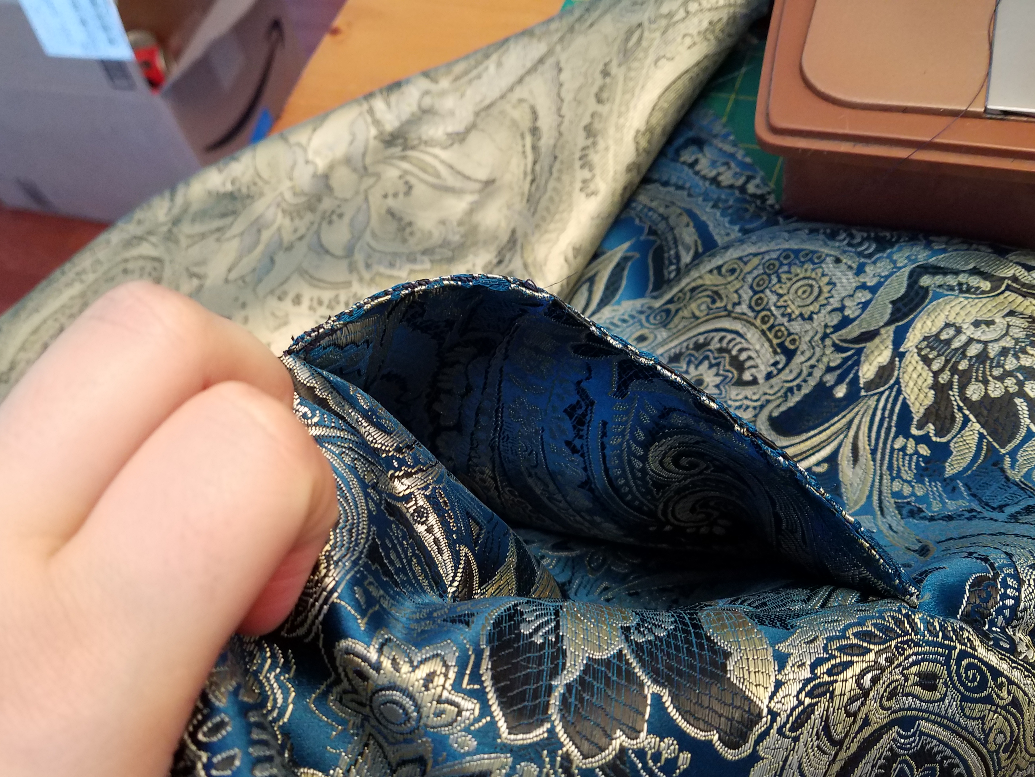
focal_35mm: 30
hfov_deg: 59.9
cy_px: 447
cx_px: 472
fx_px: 897
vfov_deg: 46.7
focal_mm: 4.2
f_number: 1.7
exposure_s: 1/24
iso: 125
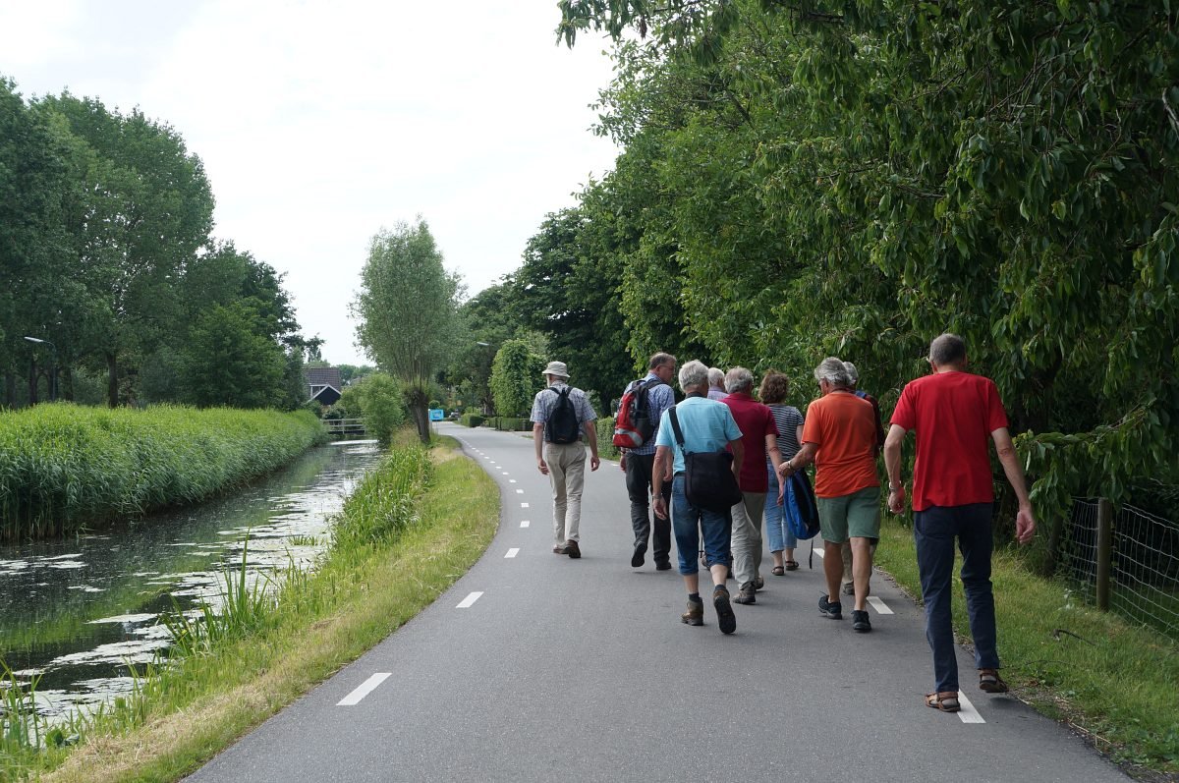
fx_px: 1815
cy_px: 392
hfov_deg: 36.0
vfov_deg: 24.3
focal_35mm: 56
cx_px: 590
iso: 200
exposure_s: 1/400
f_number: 7.1
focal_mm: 37
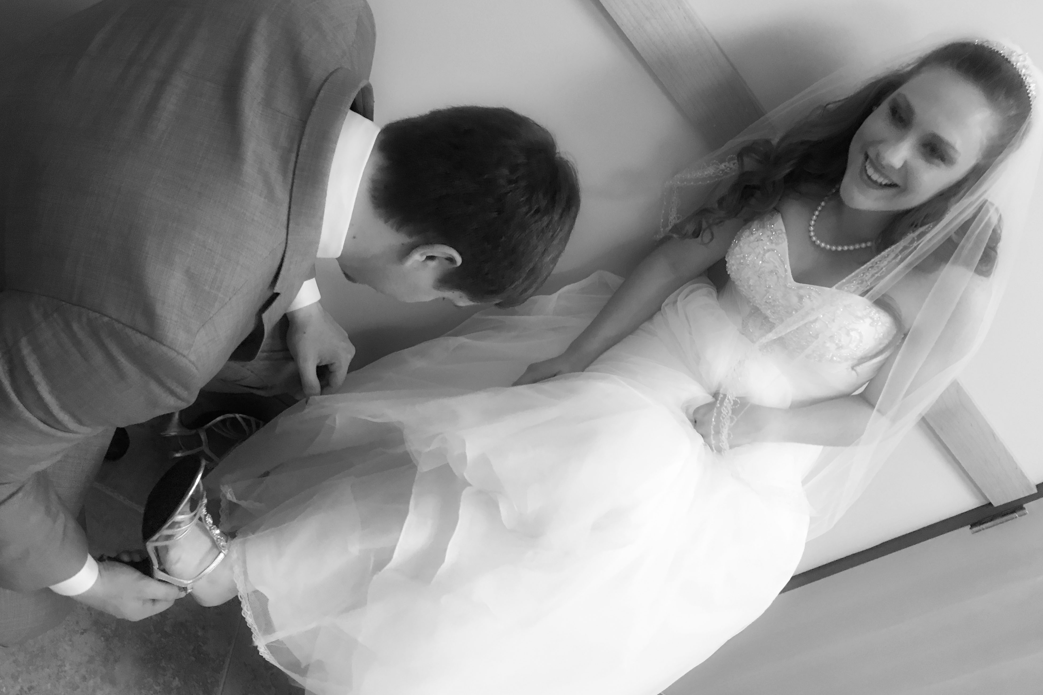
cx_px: 510
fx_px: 898
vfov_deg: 42.3
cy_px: 380
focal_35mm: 31
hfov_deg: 60.3
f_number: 2.2
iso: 80
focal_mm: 4.15
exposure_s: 1/15
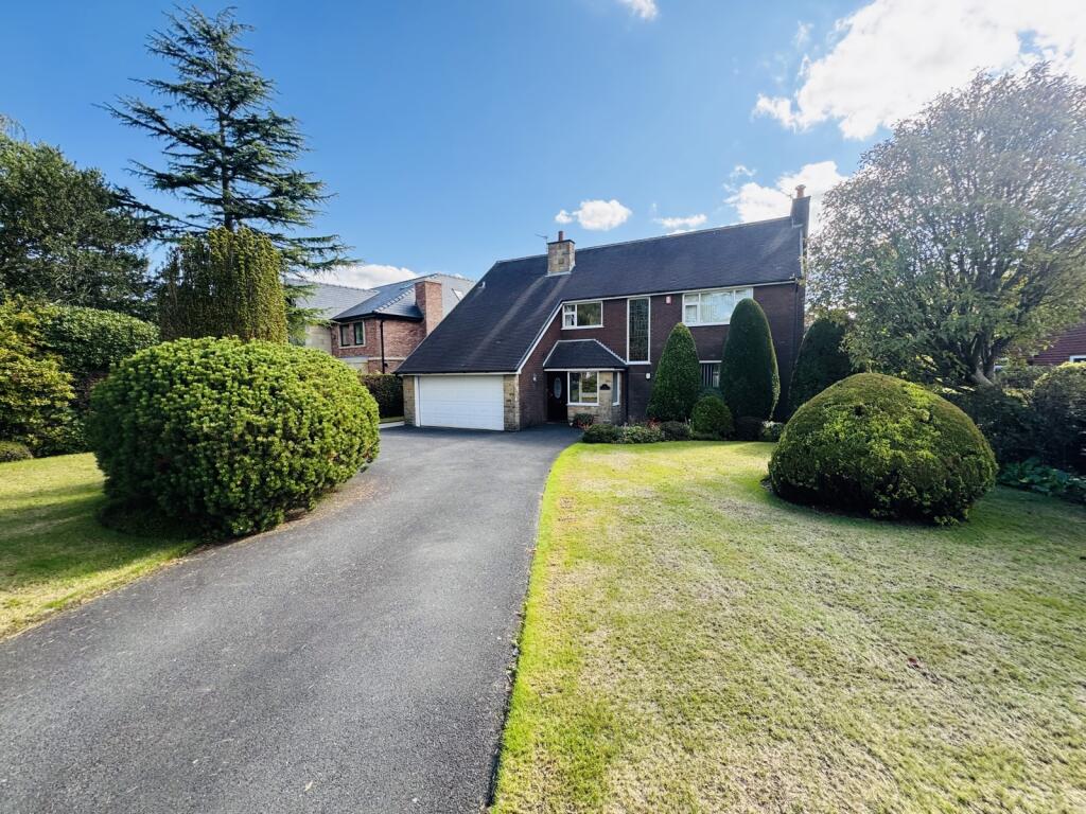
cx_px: 543
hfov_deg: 102.1
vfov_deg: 85.7
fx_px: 439
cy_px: 407
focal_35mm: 14
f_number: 2.2
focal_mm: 2.22
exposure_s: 1/287
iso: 40
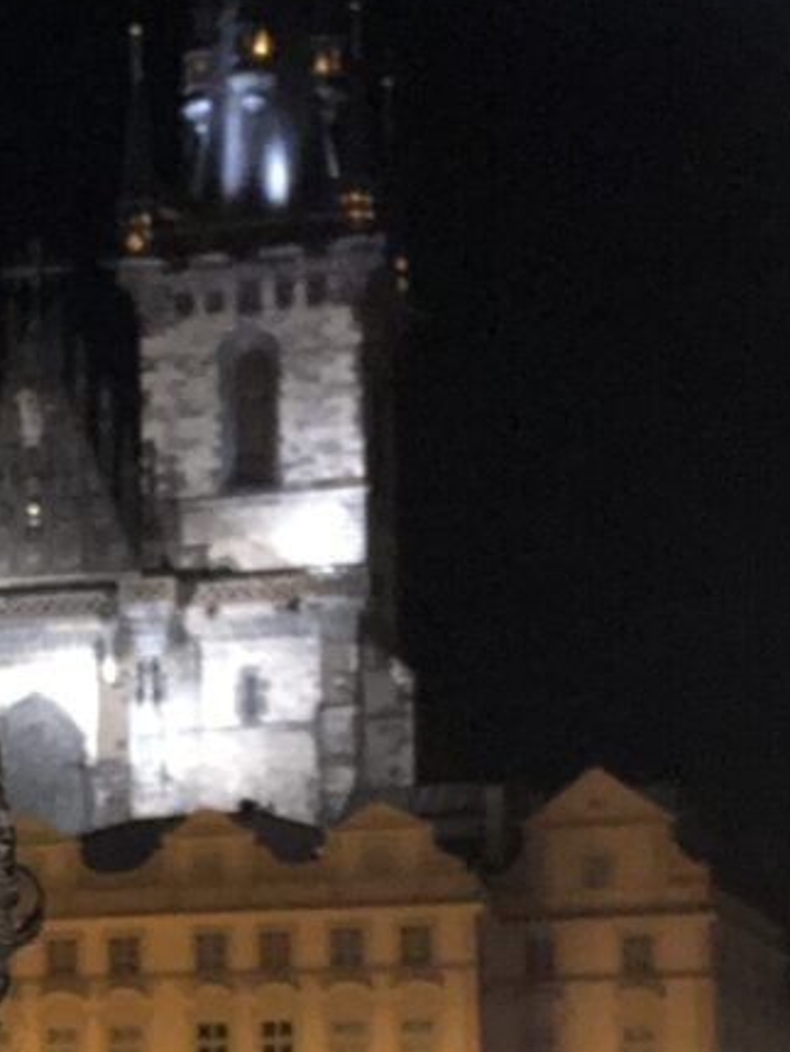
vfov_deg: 18.0
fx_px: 3253
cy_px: 983
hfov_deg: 13.8
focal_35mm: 107
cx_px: 164
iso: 320
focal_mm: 2.87
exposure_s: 1/17
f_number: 2.2
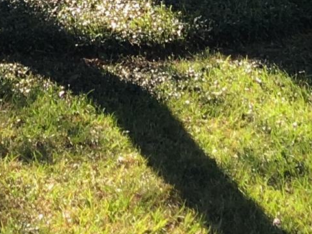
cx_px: 10
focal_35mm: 180
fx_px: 1624
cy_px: -463
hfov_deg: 10.9
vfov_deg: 7.3
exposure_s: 1/382
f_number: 2.2
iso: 25
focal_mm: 4.15
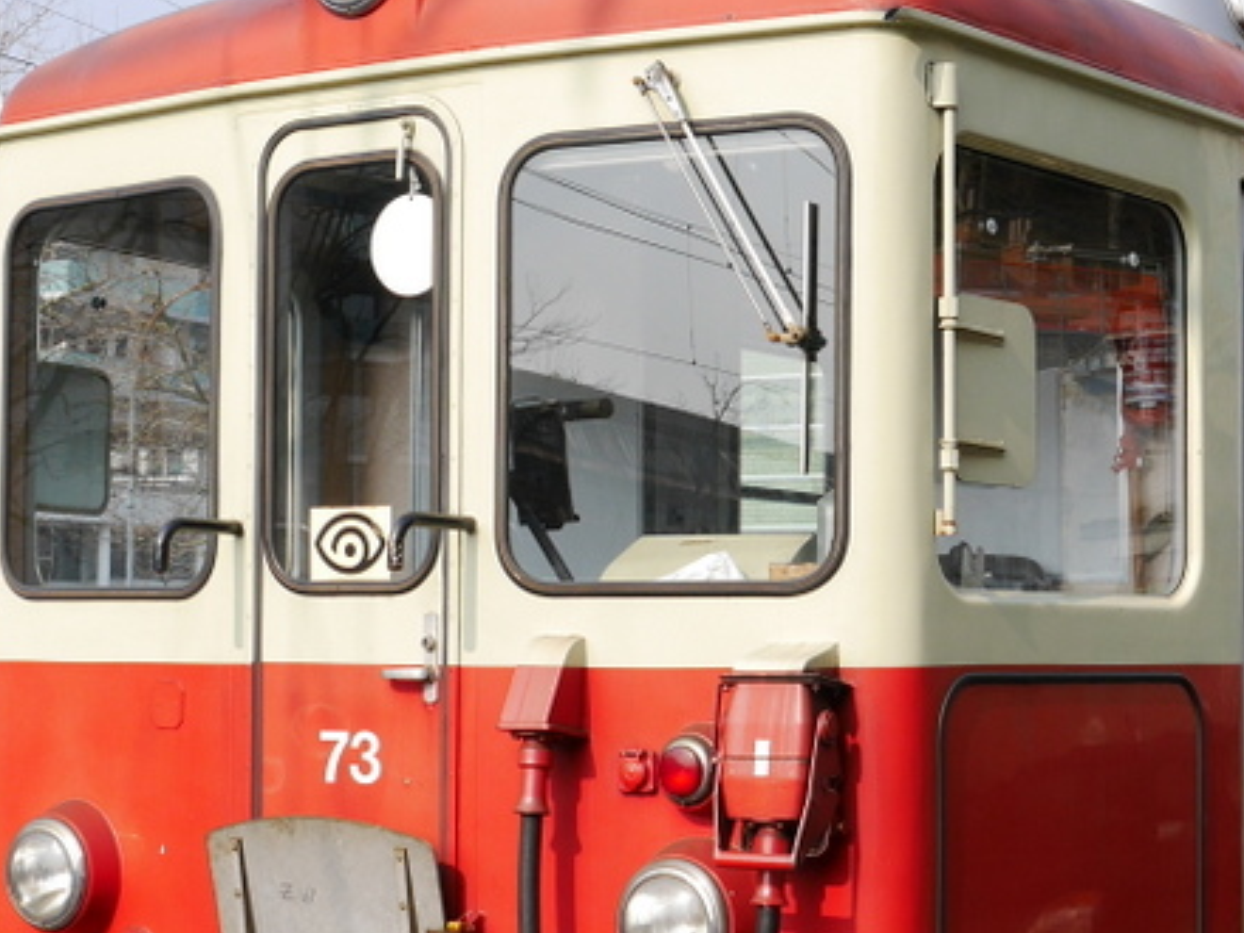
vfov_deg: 19.6
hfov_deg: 25.9
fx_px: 2695
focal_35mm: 75
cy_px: 584
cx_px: 761
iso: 160
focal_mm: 15
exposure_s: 1/320
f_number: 7.1
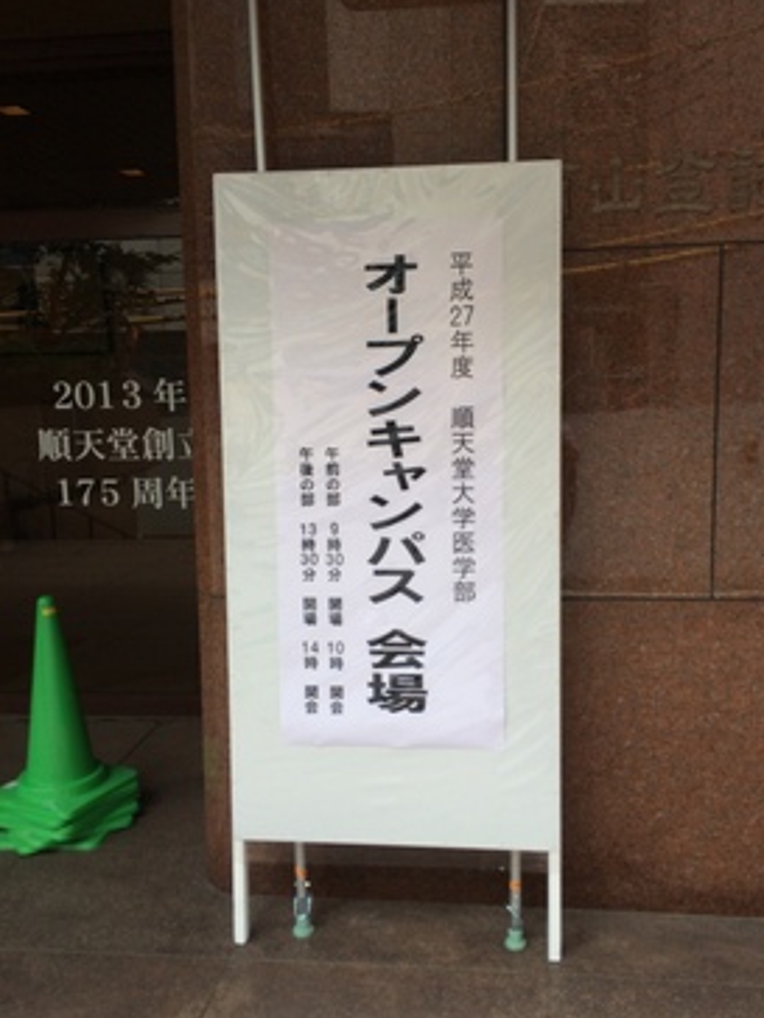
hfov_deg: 42.9
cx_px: 417
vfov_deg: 55.3
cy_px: 529
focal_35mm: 33
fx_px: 971
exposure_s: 1/270
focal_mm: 4.12
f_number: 2.2
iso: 32
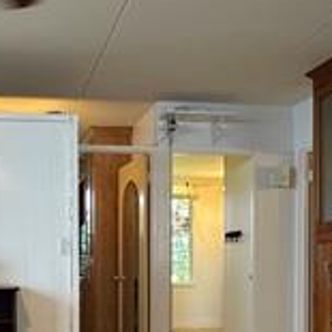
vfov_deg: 32.3
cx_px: 73
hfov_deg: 32.6
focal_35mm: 51
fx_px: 553
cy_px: 276
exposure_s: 1/60
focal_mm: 2.22
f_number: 2.2
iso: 250
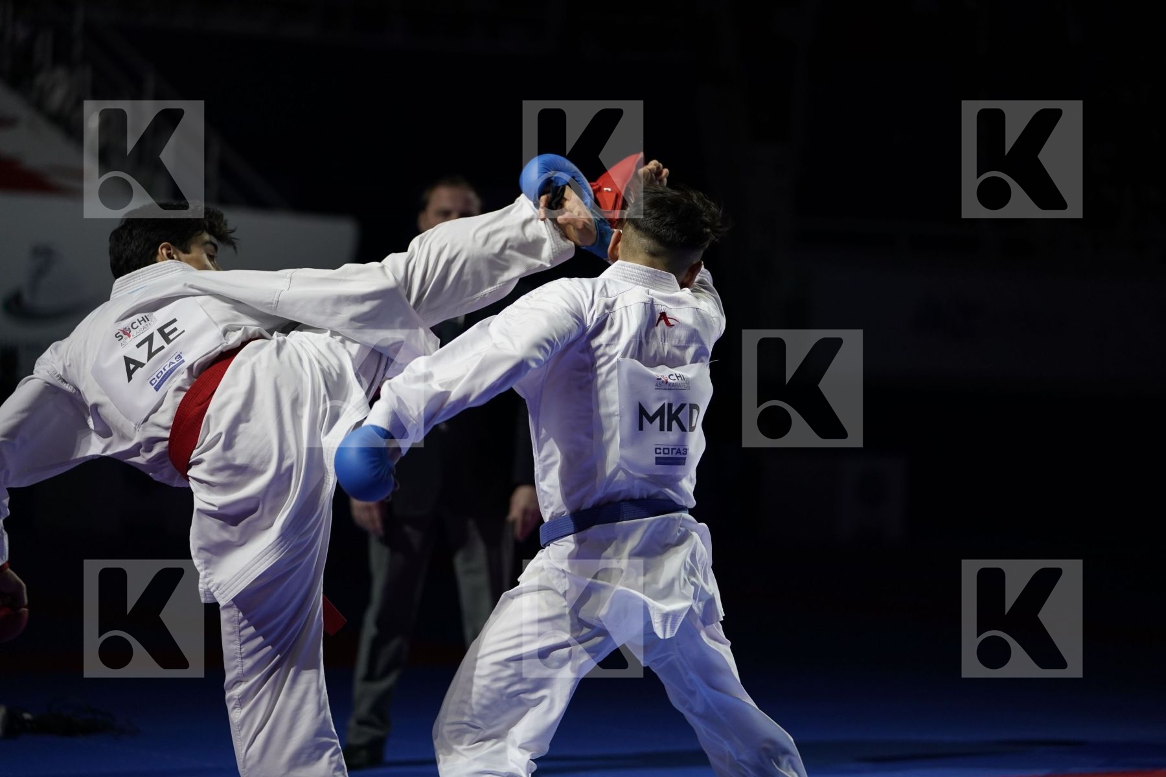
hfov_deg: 18.3
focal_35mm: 112
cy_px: 388
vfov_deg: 12.2
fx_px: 3627
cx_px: 583
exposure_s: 1/1000
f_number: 2.8
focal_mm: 112
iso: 1250
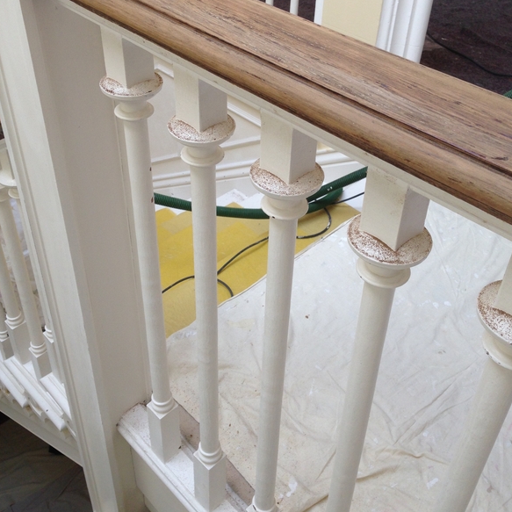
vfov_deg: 41.5
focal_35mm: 40
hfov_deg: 41.9
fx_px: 669
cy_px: 189
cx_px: 263
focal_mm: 4.12
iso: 50
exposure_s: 1/60
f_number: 2.4
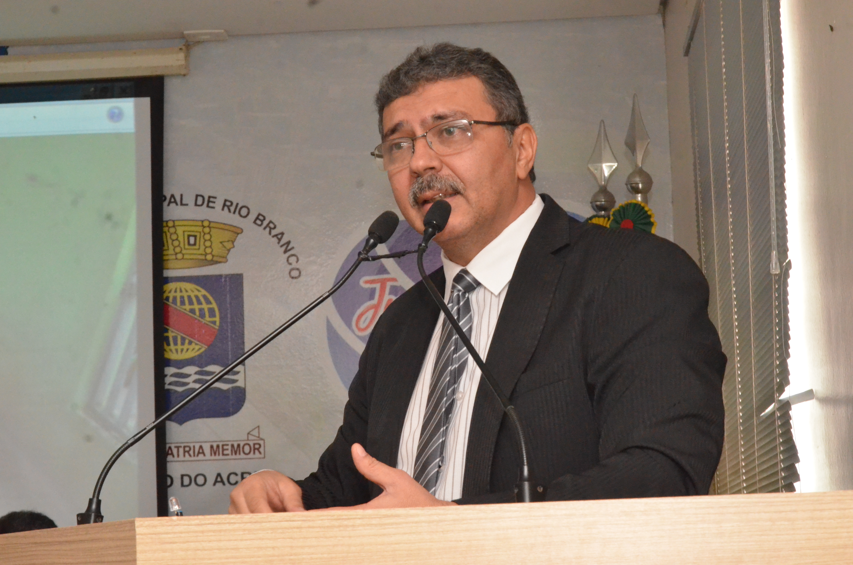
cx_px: 426
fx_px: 2199
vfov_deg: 14.6
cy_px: 282
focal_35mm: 93
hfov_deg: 22.0
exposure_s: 1/80
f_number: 11
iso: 6400
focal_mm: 62
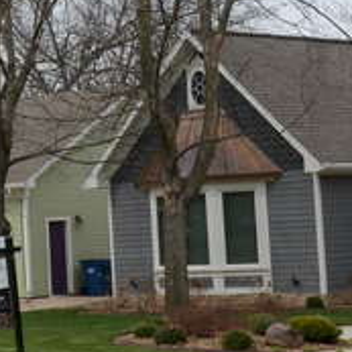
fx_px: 1691
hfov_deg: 11.5
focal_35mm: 147
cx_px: -120
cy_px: 39
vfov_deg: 11.8
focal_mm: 25
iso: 200
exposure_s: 1/200
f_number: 13
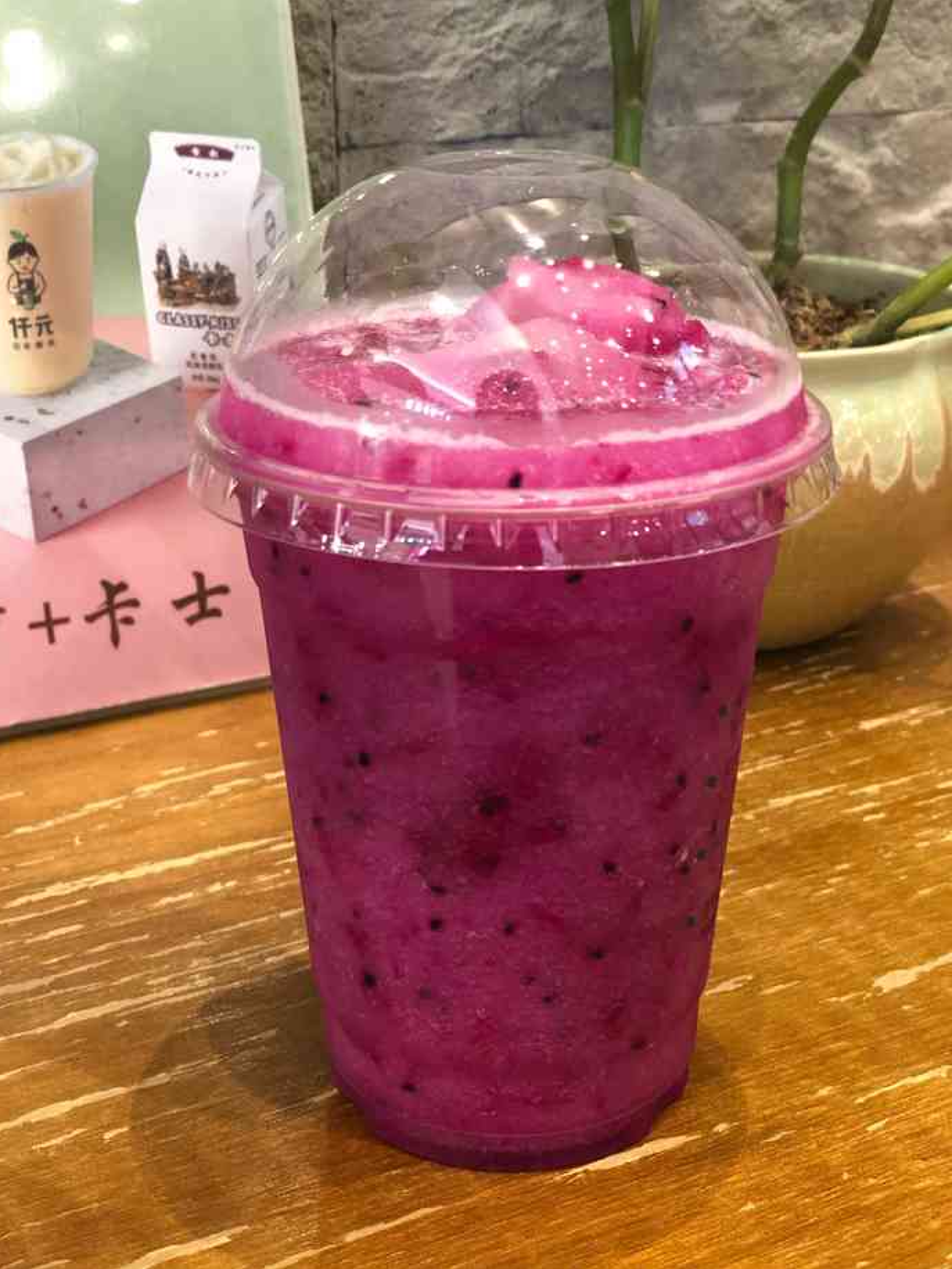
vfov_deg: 36.2
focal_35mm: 53
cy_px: 623
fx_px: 1942
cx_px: 473
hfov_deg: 27.5
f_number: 2.4
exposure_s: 1/20
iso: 160
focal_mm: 6
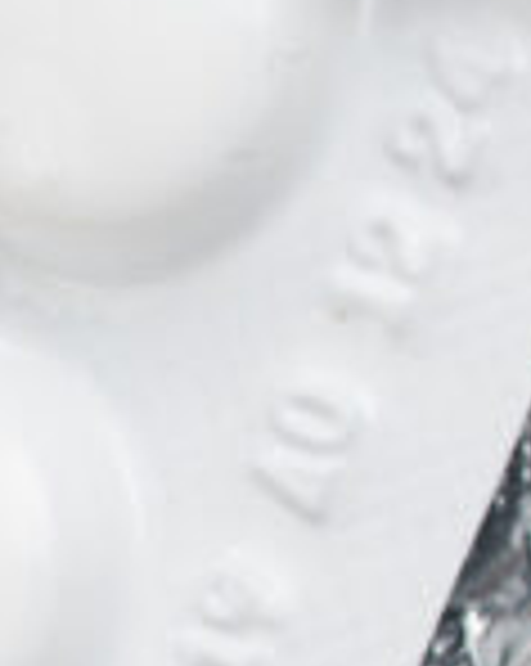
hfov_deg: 2.2
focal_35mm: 682
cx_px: 2002
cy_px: -155
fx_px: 13425
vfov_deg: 2.8
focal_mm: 105
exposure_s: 1/160
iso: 200
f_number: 9
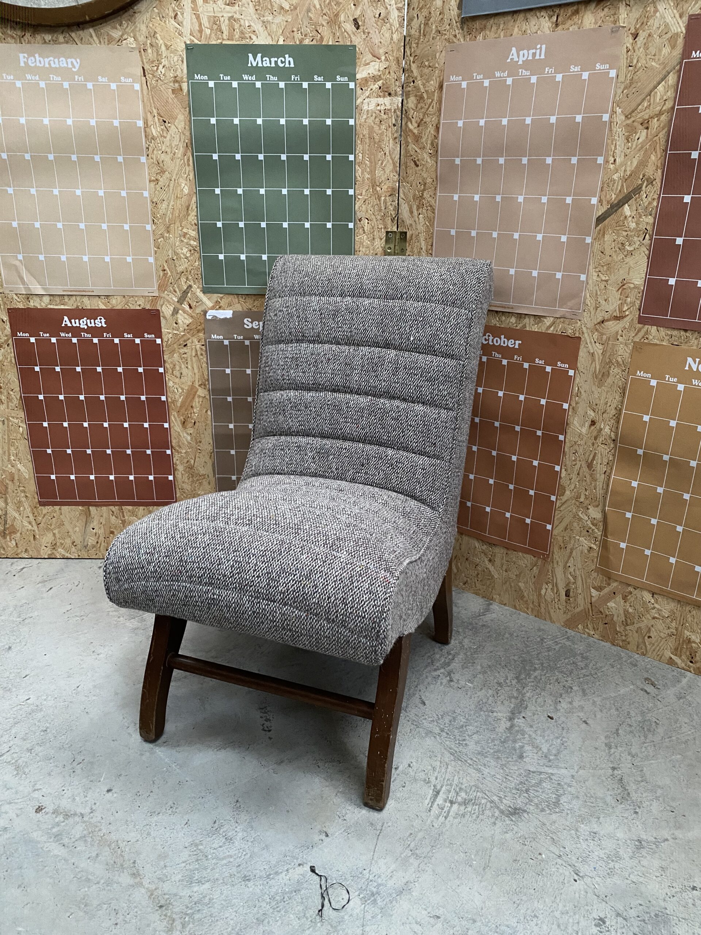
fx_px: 702
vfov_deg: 67.3
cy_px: 468
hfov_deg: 53.1
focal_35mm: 26
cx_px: 350
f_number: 1.8
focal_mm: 4.25
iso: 640
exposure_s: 1/30
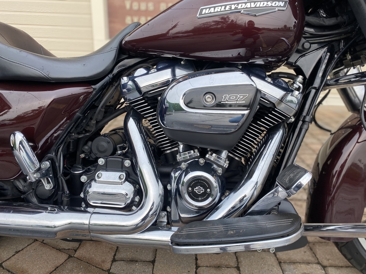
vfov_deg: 53.1
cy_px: 137
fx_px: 275
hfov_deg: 67.3
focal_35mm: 26
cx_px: 183
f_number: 1.8
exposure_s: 1/122
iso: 32
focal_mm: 4.25
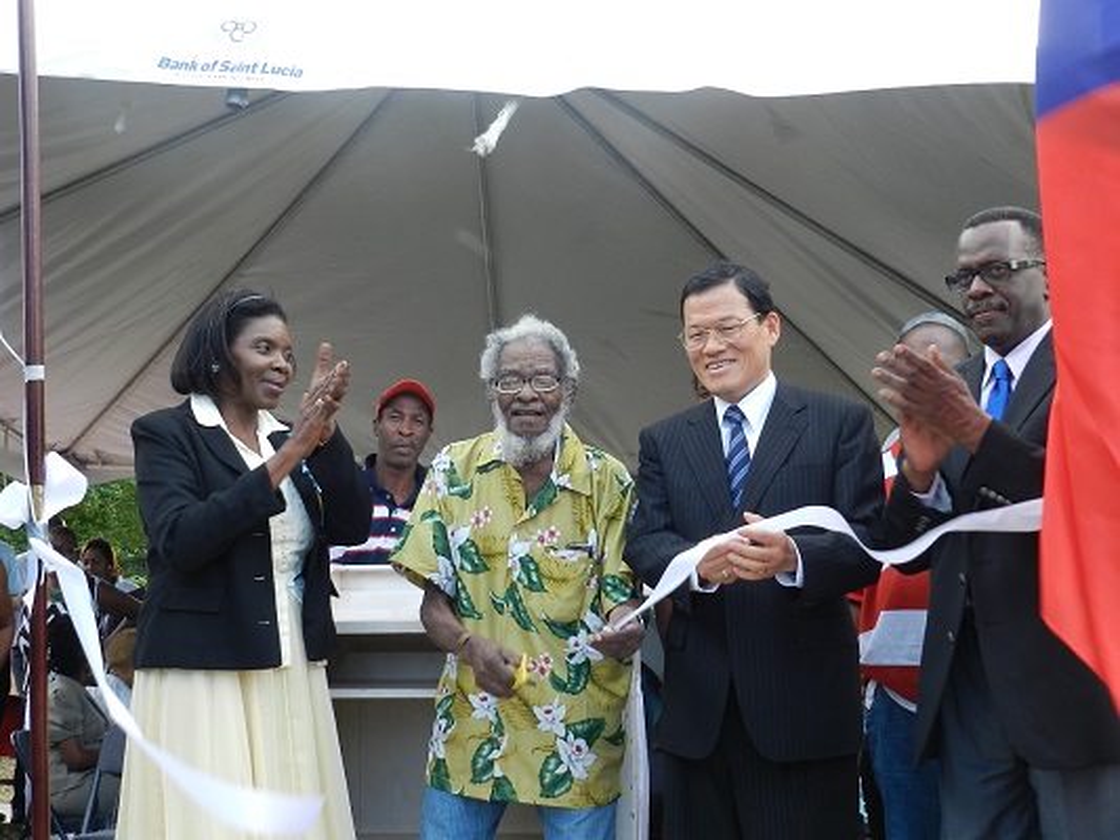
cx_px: 560
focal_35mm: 46
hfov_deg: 41.2
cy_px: 420
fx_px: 1489
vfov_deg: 31.5
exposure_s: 1/80
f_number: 4.2
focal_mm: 8.1
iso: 160
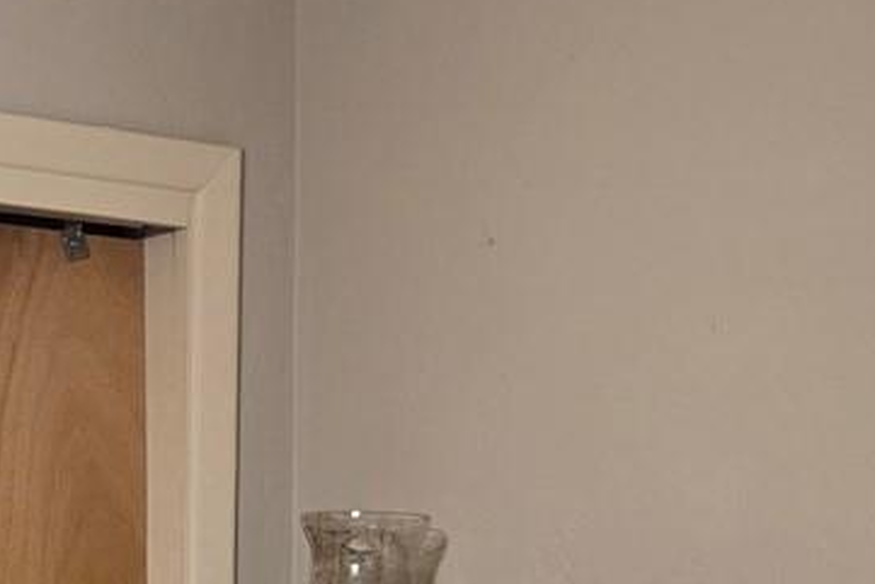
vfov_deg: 12.1
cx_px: 32
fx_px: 2577
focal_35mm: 106
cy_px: 955
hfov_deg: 18.8
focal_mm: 6.3
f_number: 1.7
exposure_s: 1/120
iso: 320
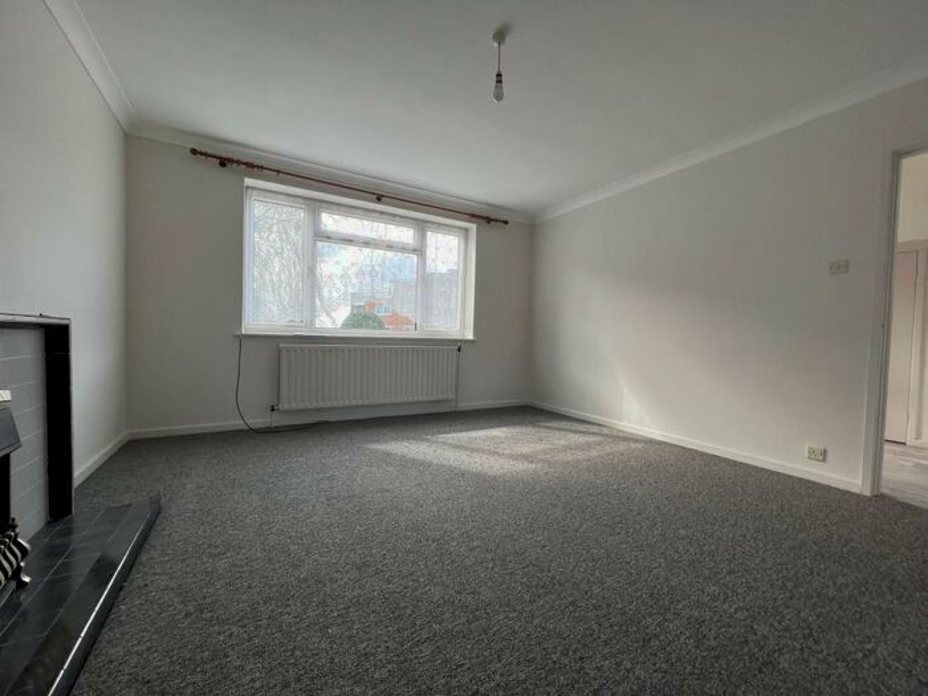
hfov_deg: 106.2
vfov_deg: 89.9
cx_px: 464
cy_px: 348
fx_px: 349
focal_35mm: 13
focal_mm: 1.57
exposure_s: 1/168
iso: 32
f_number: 1.8
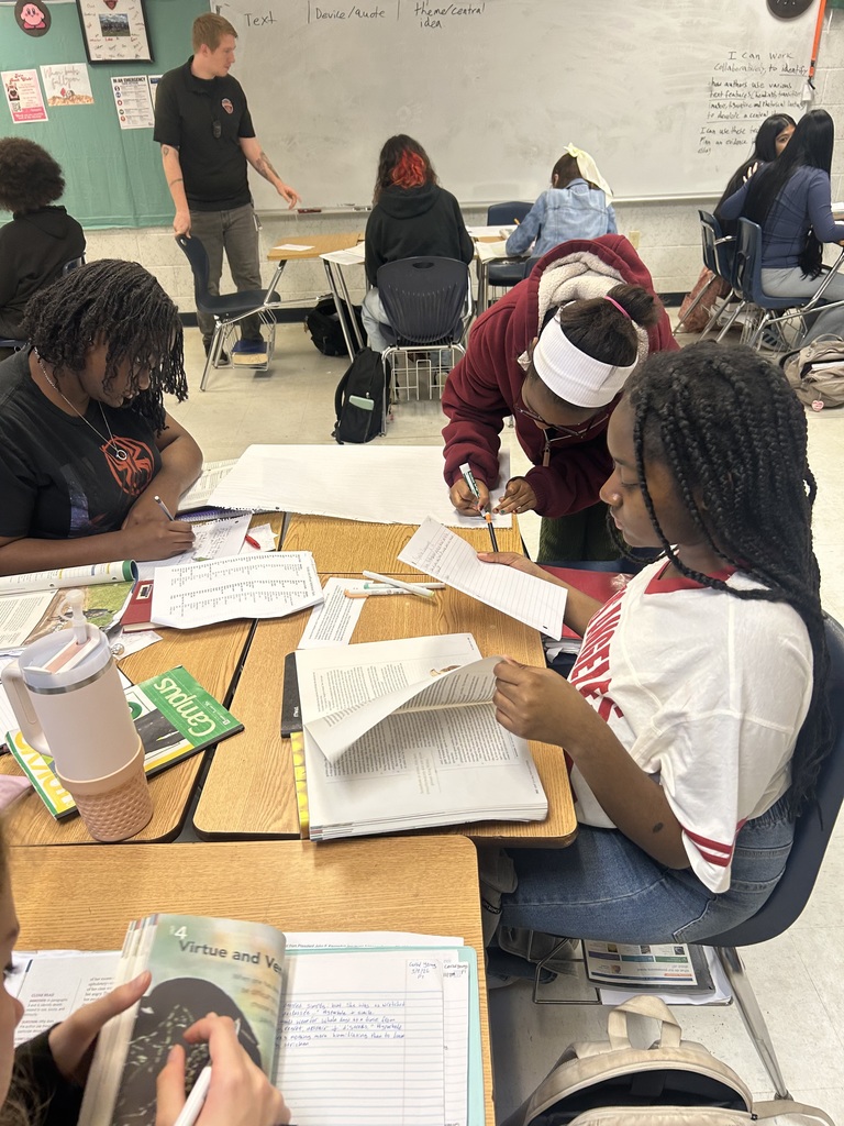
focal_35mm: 26
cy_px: 563
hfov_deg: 53.1
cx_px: 422
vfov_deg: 67.3
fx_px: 845
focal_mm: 5.7
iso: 100
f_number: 1.5
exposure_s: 1/60
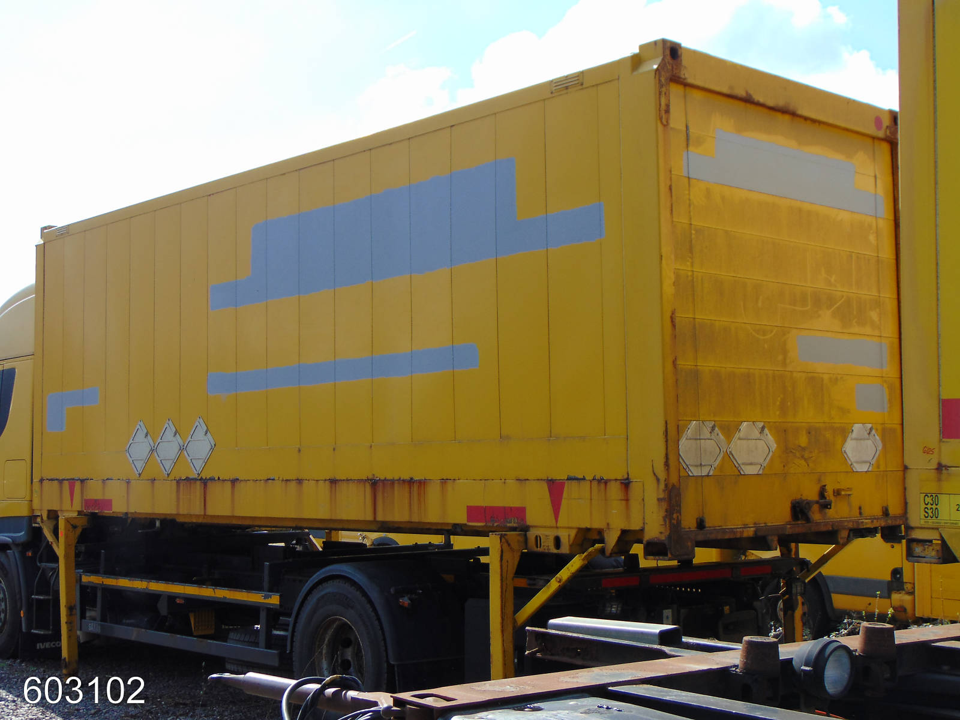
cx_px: 480
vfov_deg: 29.1
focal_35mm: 50
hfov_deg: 38.2
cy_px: 360
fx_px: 1387
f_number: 3.5
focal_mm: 9
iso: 80
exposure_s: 1/800
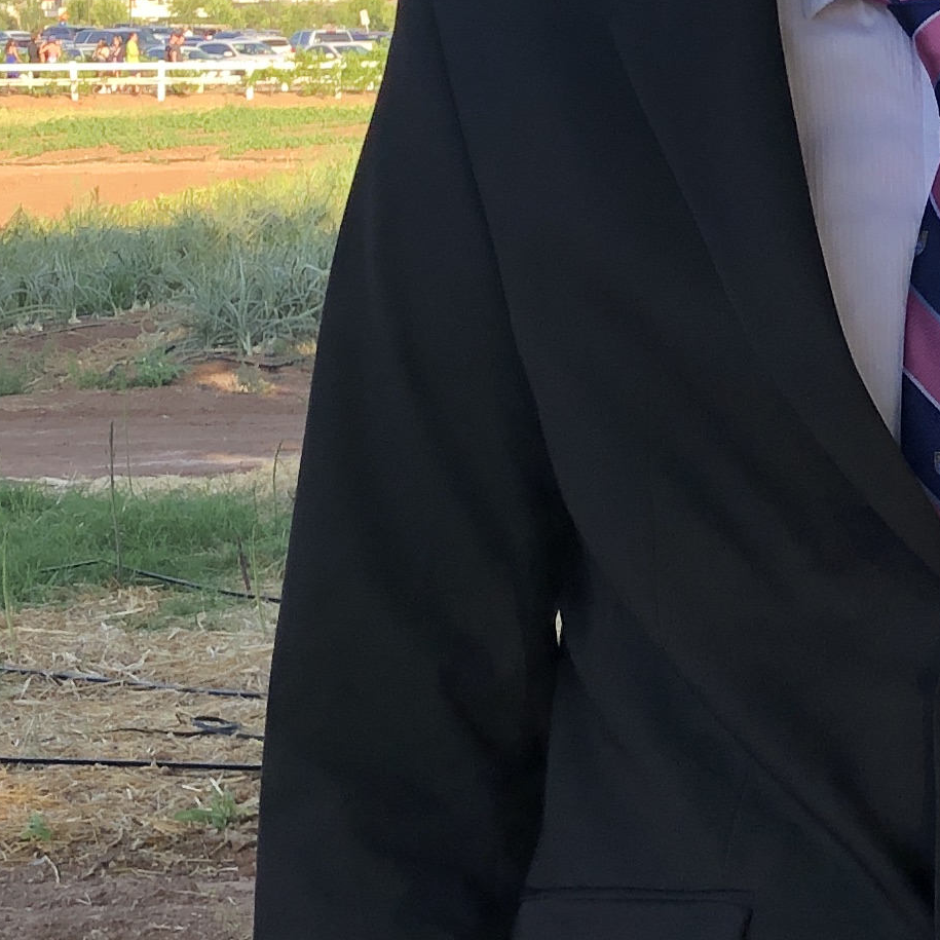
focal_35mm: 109
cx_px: 1079
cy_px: 283
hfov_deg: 15.5
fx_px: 3349
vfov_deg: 15.9
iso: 20
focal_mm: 4
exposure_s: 1/243
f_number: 1.8
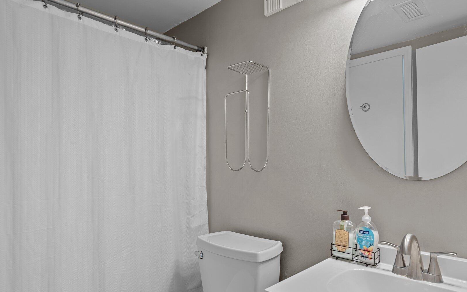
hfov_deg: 79.3
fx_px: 280
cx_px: 263
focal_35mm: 22
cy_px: 161
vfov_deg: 54.9
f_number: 4
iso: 250
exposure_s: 1/3
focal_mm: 17
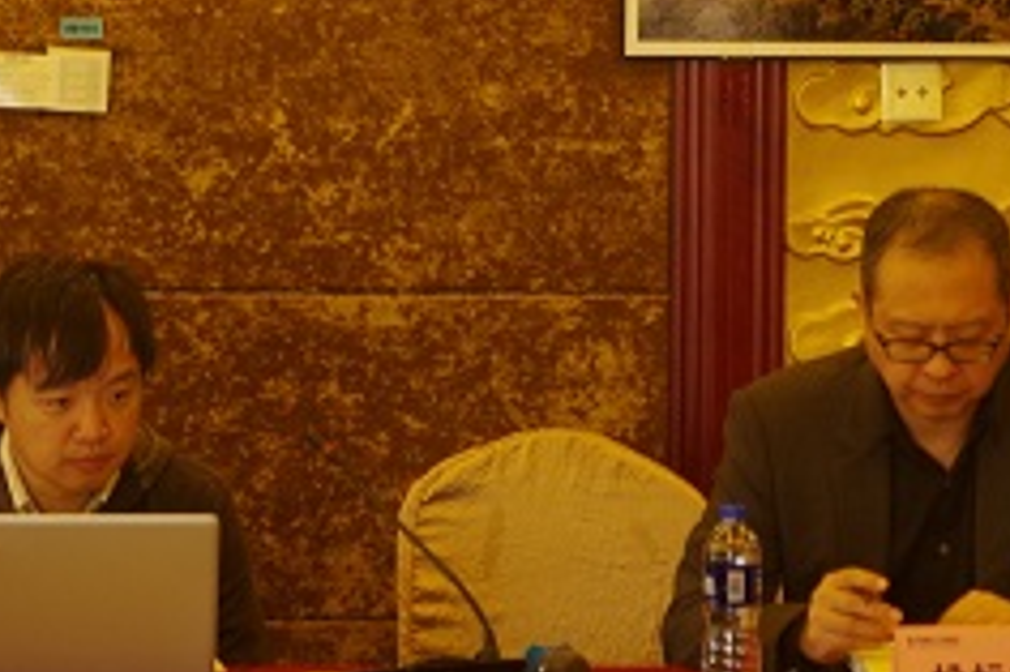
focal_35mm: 176
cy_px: 15
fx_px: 4934
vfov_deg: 7.8
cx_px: 775
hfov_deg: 11.7
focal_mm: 50
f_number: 5.6
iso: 400
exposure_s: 1/13
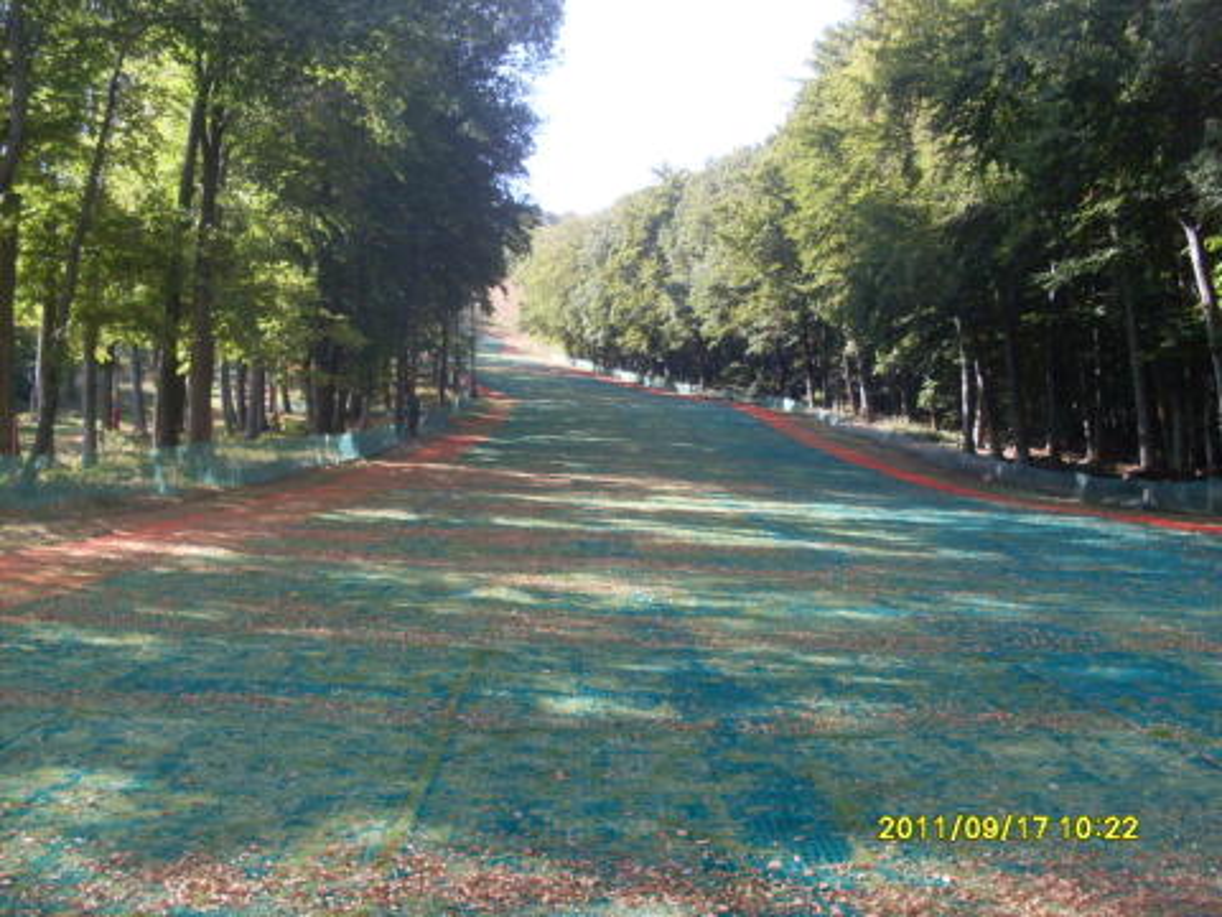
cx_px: 611
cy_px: 458
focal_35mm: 38
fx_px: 1341
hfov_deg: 49.0
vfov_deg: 37.7
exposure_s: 1/250
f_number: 2.8
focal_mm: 6.3
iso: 80
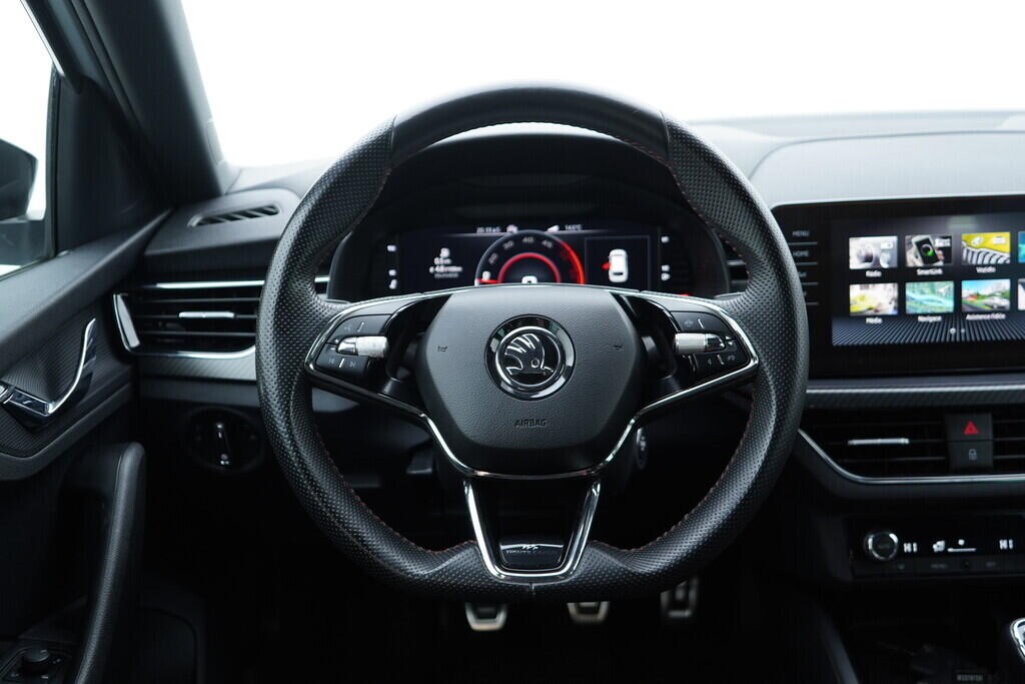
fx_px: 1025
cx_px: 512
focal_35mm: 36
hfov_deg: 53.1
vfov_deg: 36.9
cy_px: 342
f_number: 2.8
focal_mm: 24
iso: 250
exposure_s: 1/40
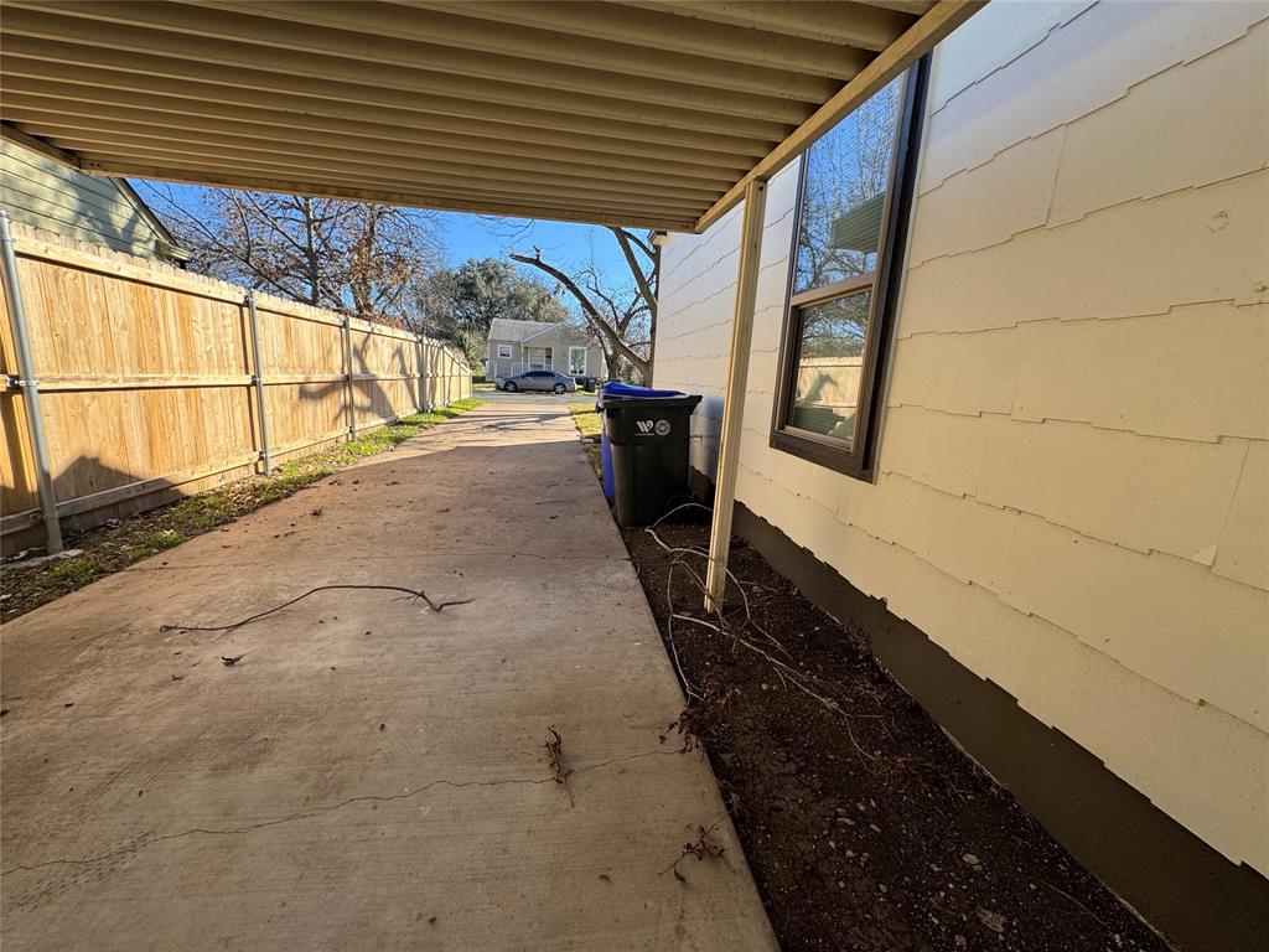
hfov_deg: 102.1
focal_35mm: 14
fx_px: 513
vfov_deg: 85.7
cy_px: 476
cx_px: 634
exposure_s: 1/505
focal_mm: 2.22
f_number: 2.2
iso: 40
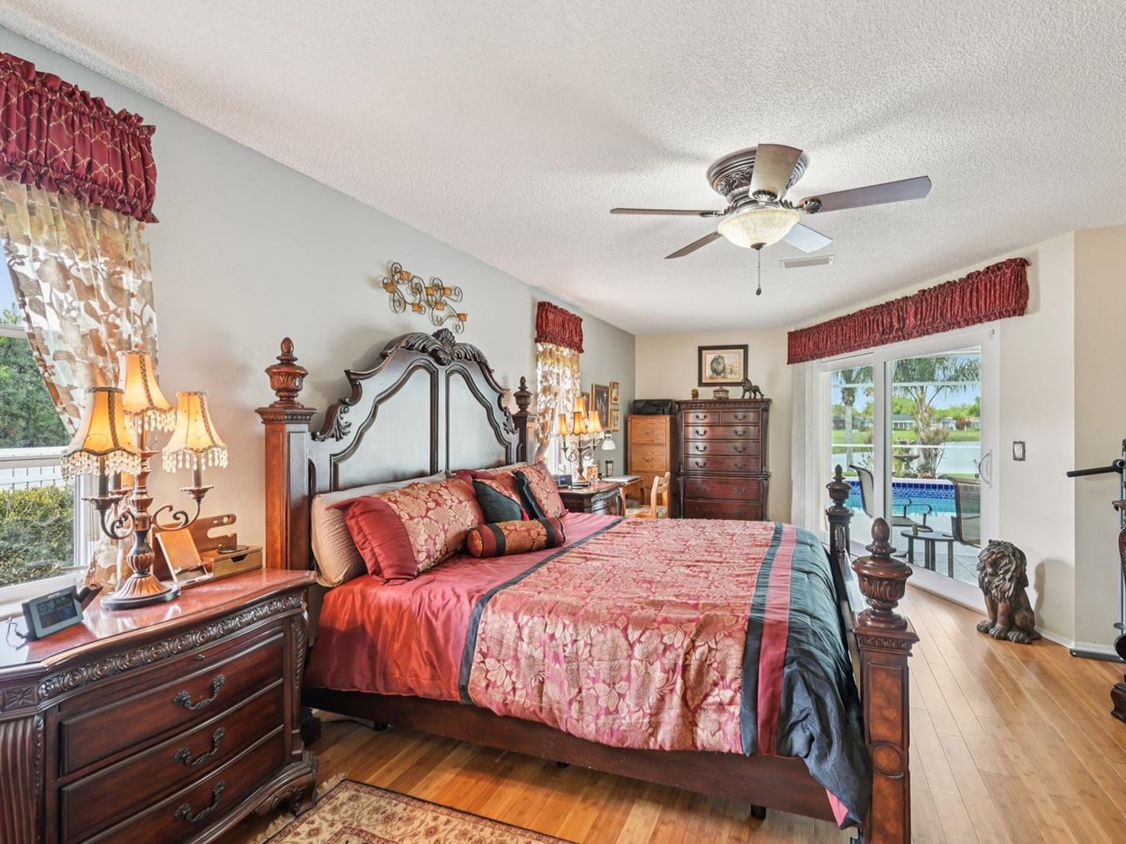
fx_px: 520
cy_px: 413
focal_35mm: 16
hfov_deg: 94.3
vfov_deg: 78.1
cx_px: 607
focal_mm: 14
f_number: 8
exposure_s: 1/8
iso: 400
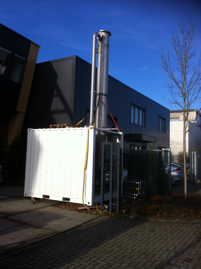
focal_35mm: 35
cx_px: 100
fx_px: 272
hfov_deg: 40.6
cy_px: 134
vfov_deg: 52.7
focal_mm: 3.85
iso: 80
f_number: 2.8
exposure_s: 1/1005
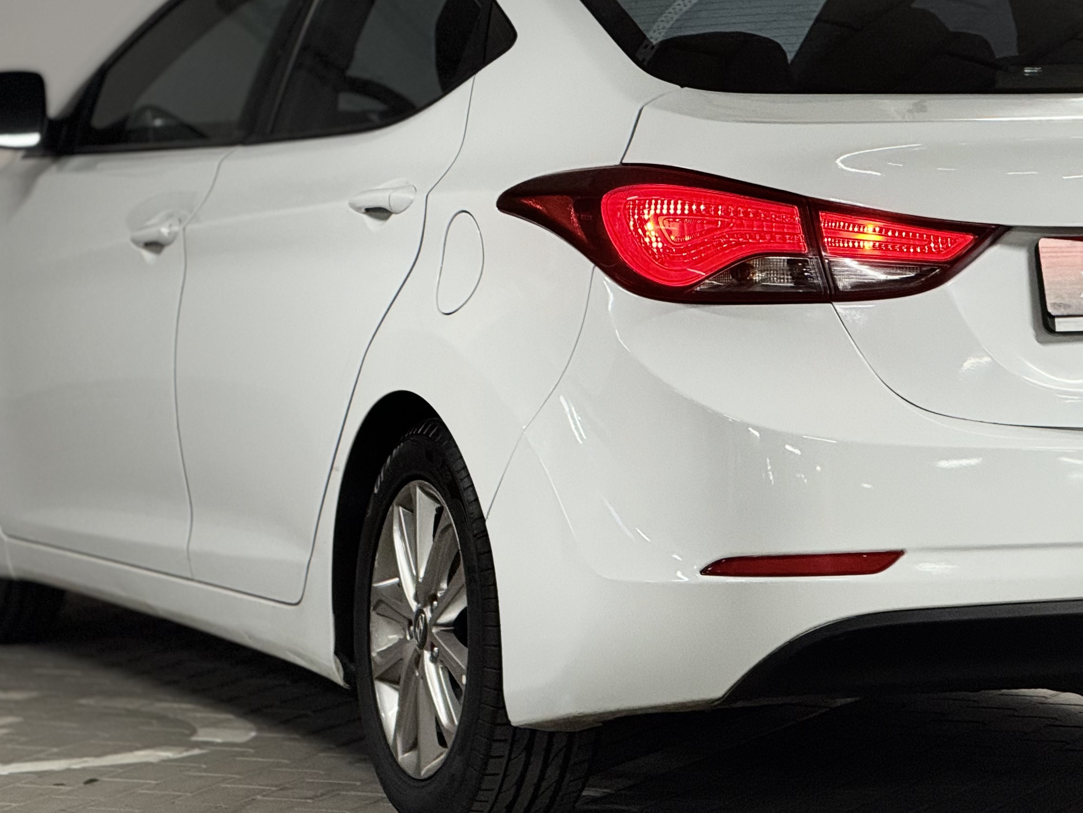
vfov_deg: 7.1
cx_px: 781
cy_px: 327
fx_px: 6508
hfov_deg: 9.5
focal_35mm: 208
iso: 200
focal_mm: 15.66
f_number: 2.8
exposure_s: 1/50
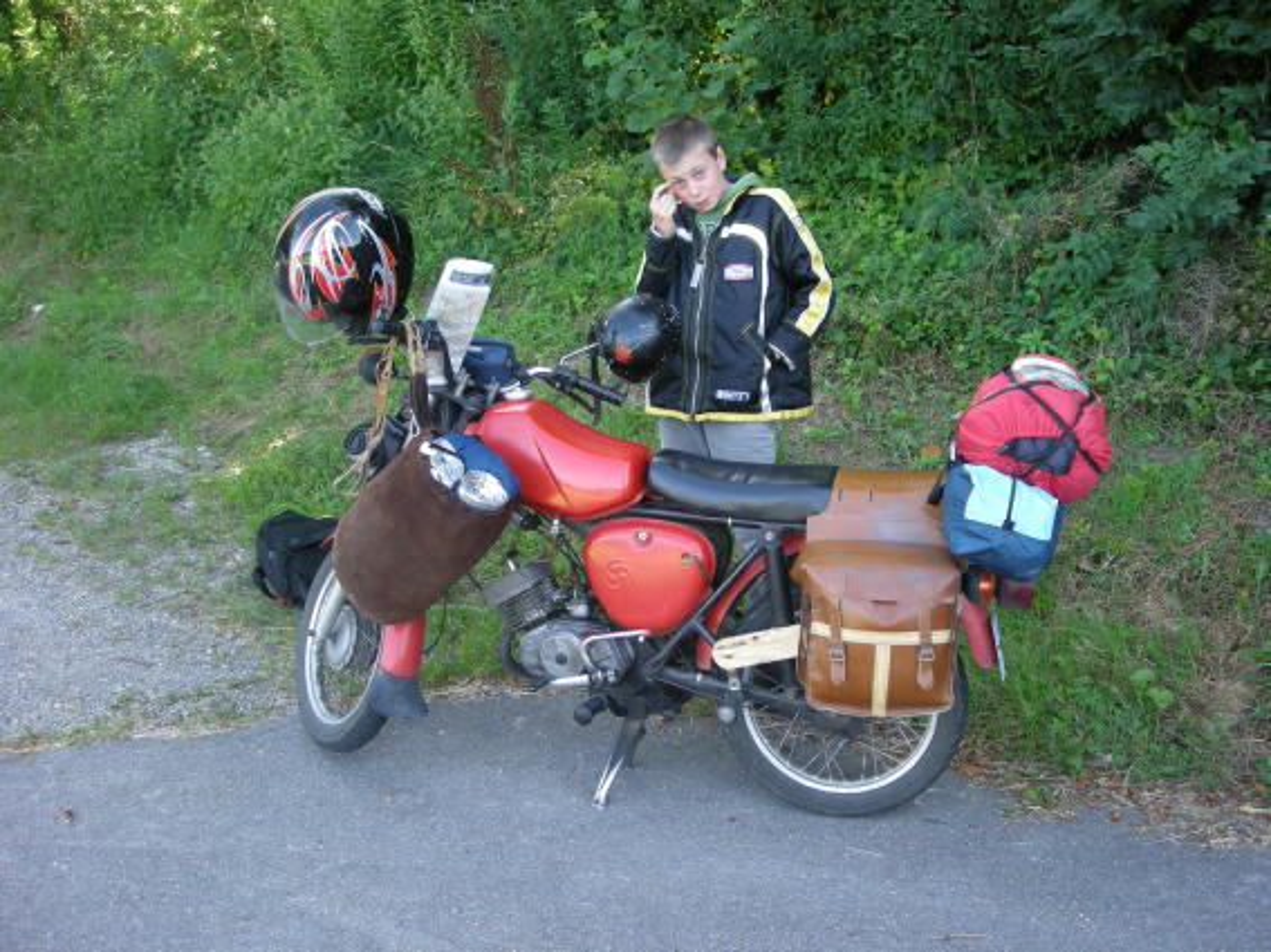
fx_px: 1285
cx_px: 636
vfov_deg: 40.7
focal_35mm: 35
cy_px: 476
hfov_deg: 52.6
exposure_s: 1/51.2
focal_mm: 5.7
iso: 68
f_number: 2.8
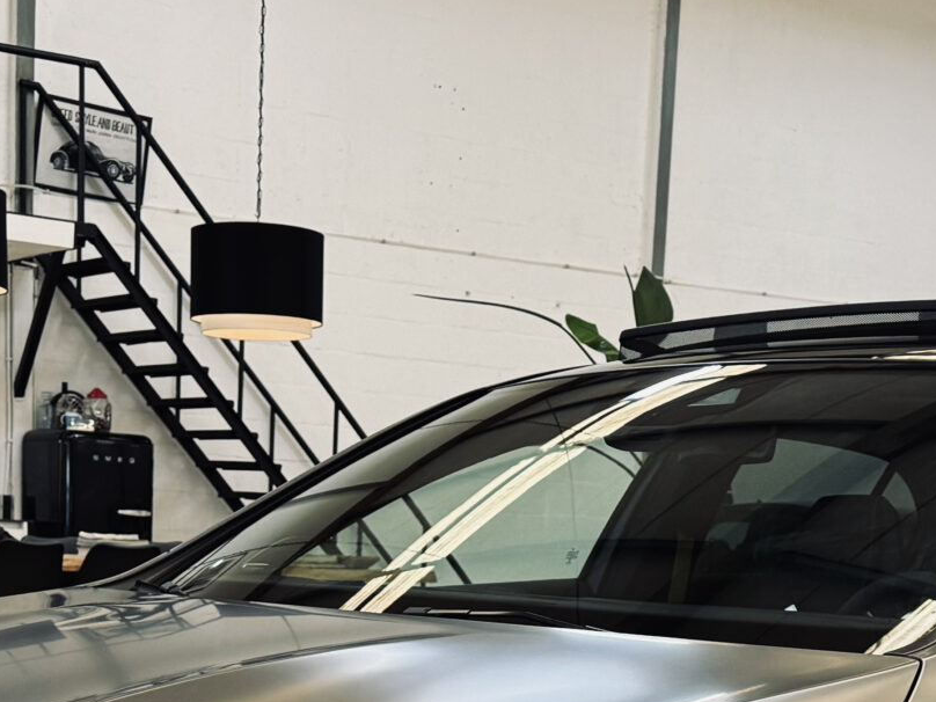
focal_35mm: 76
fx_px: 2055
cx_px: 459
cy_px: 809
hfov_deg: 25.7
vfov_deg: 18.5
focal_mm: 6.76
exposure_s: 1/66
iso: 160
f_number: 1.78
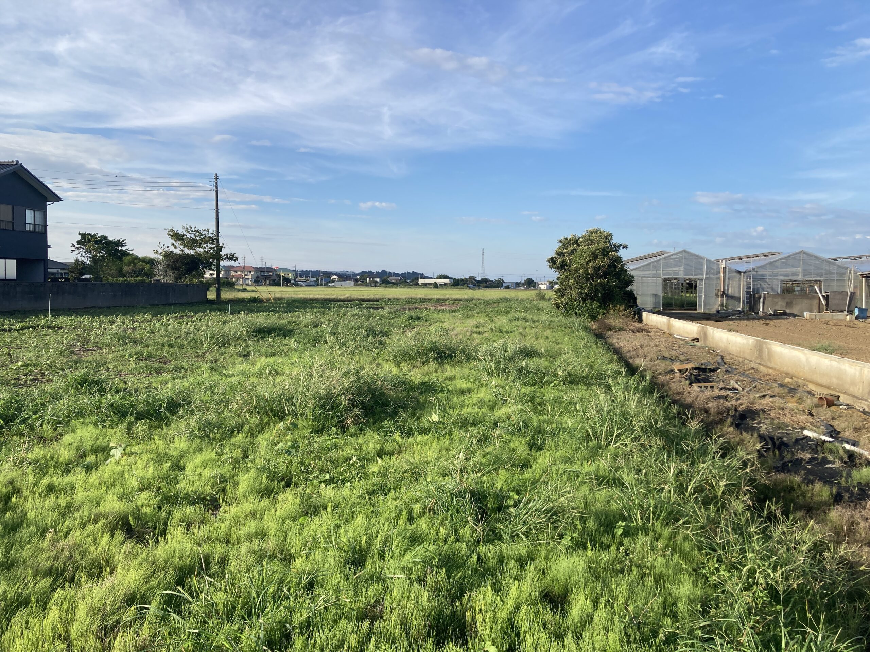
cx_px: 435
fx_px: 704
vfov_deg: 49.7
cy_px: 326
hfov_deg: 63.4
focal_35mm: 28
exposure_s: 1/1279
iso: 20
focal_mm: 3.99
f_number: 1.8
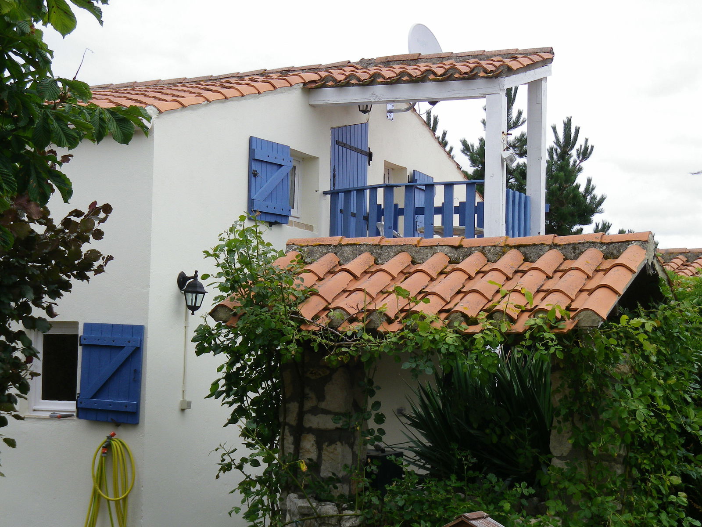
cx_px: 351
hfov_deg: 27.4
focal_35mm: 71
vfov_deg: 20.7
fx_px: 1440
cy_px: 264
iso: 80
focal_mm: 12.5
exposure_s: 1/320
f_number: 4.9
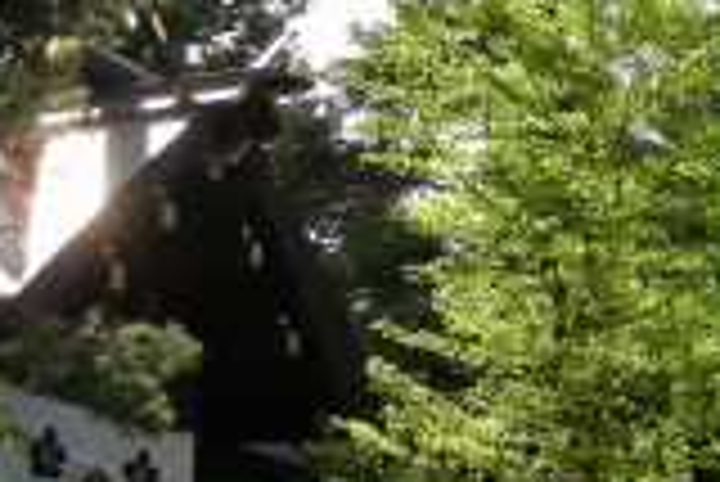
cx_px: 432
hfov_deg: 20.4
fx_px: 2002
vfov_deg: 13.7
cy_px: 248
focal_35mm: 100
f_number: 4
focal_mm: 7.4
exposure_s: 1/128
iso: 50
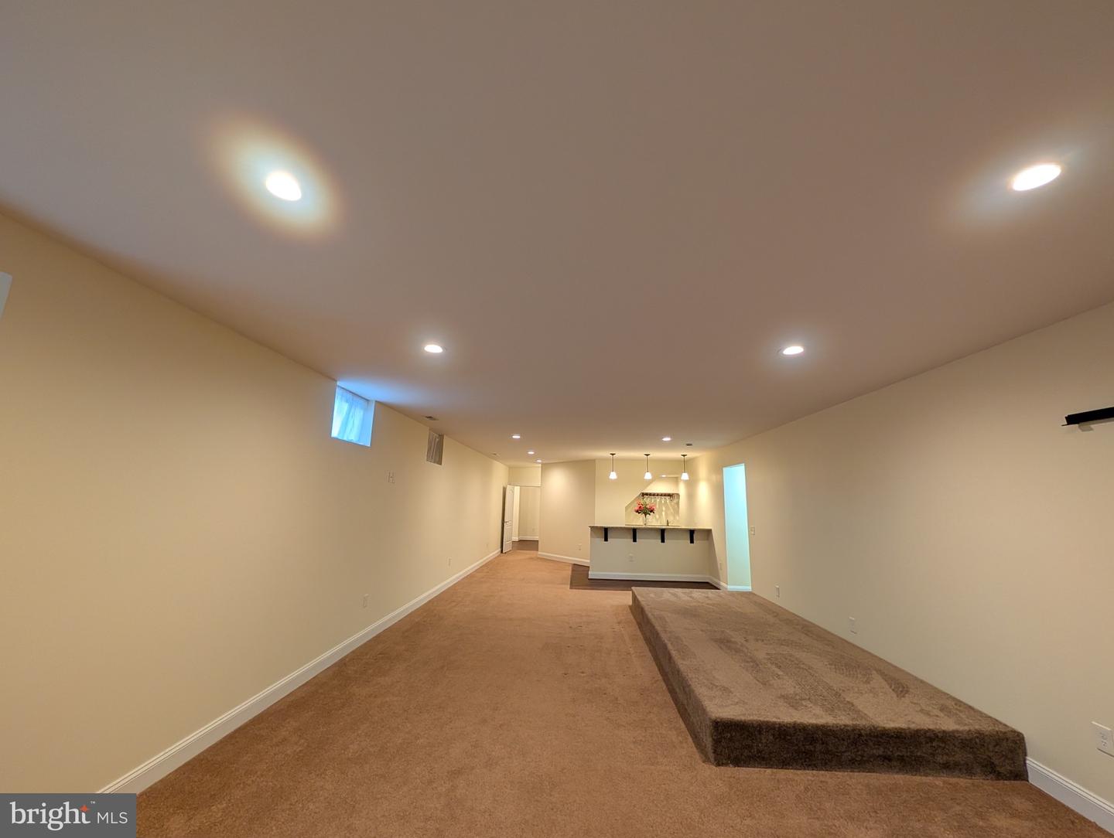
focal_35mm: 12
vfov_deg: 94.6
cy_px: 419
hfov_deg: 110.5
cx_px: 557
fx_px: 387
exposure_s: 1/60
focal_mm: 2.02
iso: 138
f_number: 1.7
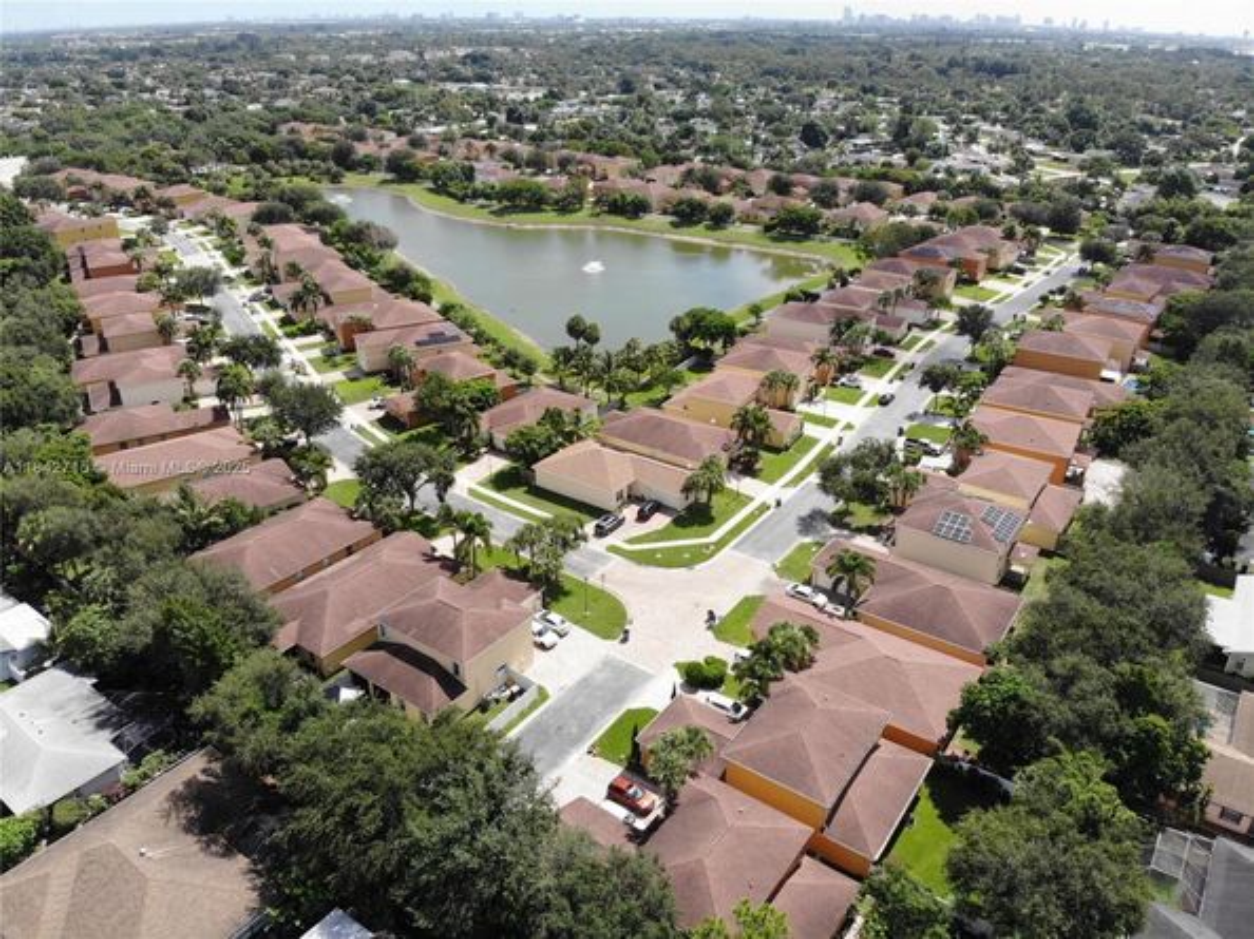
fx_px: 869
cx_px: 627
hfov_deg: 71.6
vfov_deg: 56.8
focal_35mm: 24
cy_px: 470
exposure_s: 1/686
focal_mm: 4.5
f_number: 2.8
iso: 100
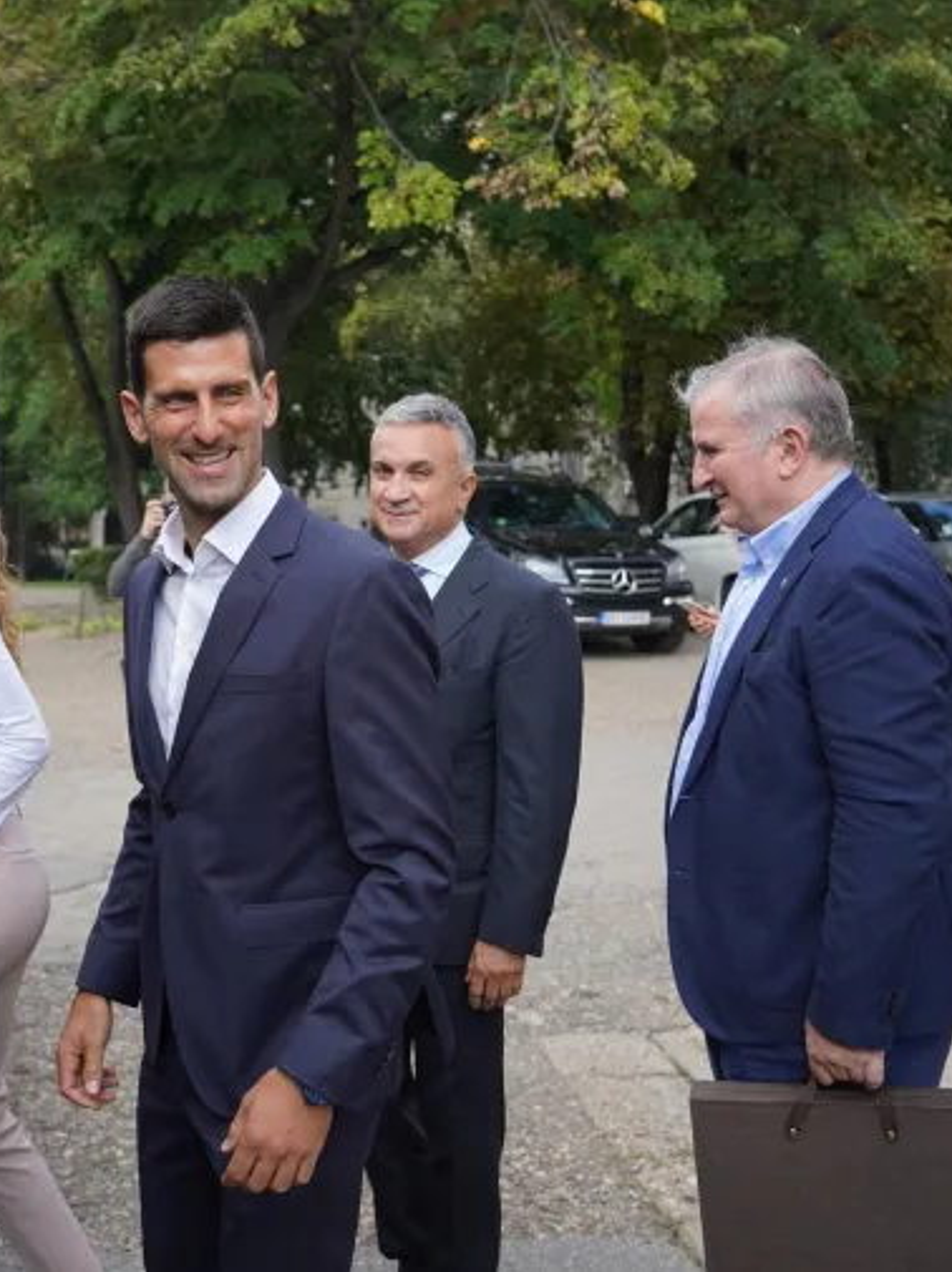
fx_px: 1542
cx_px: 217
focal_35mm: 42
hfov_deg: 33.5
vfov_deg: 44.8
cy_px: 636
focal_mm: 29
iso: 640
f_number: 4
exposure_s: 1/1250
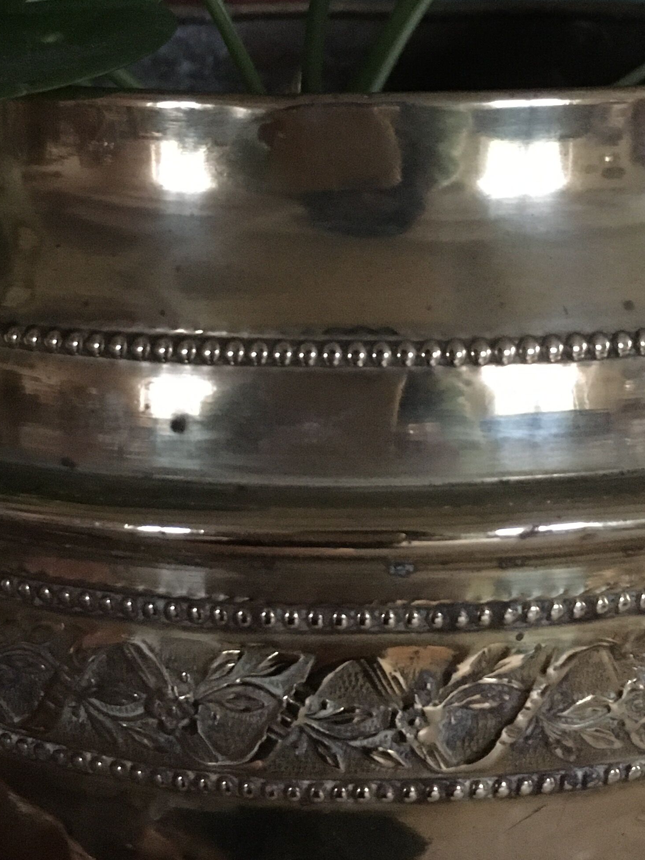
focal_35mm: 60
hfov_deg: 24.4
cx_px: 338
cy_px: 309
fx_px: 1490
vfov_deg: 32.0
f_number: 2.2
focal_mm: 4.15
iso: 640
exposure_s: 1/17
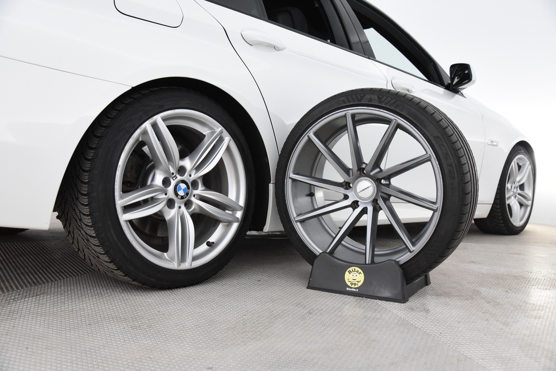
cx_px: 278
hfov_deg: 55.8
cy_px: 186
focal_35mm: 34
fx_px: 525
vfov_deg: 38.9
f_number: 5
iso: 4000
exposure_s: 1/80
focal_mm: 34
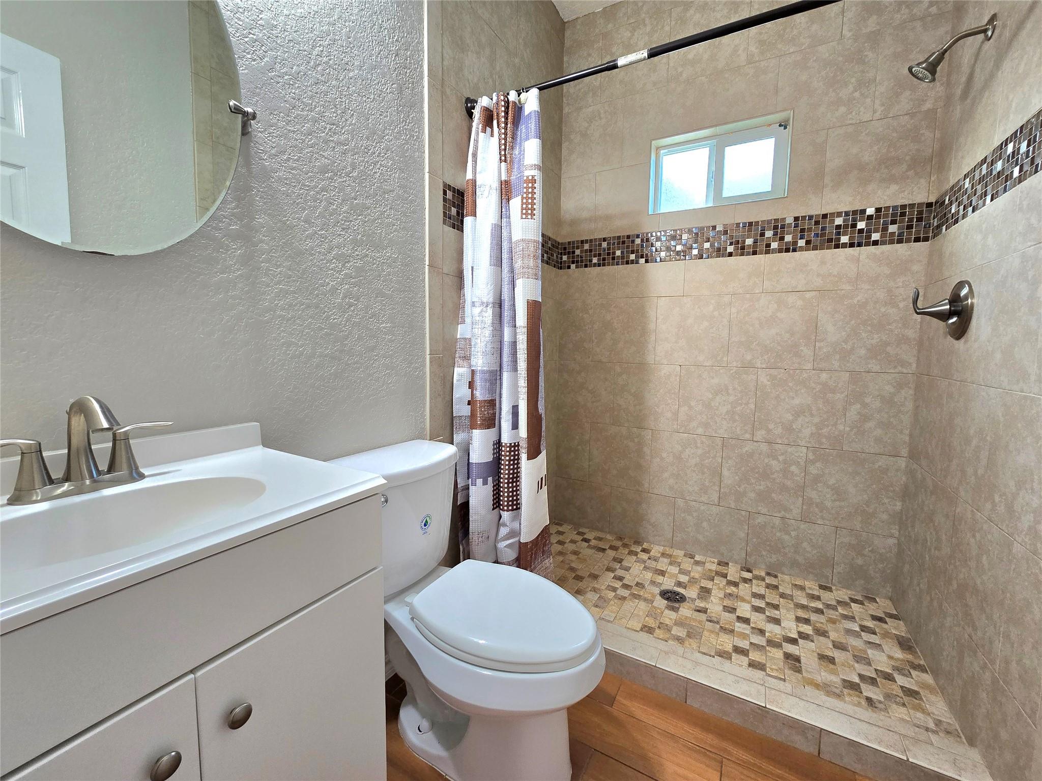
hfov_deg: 106.2
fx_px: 391
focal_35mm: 13
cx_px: 521
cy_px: 390
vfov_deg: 89.9
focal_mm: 2.2
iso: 160
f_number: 2.2
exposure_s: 1/60.2
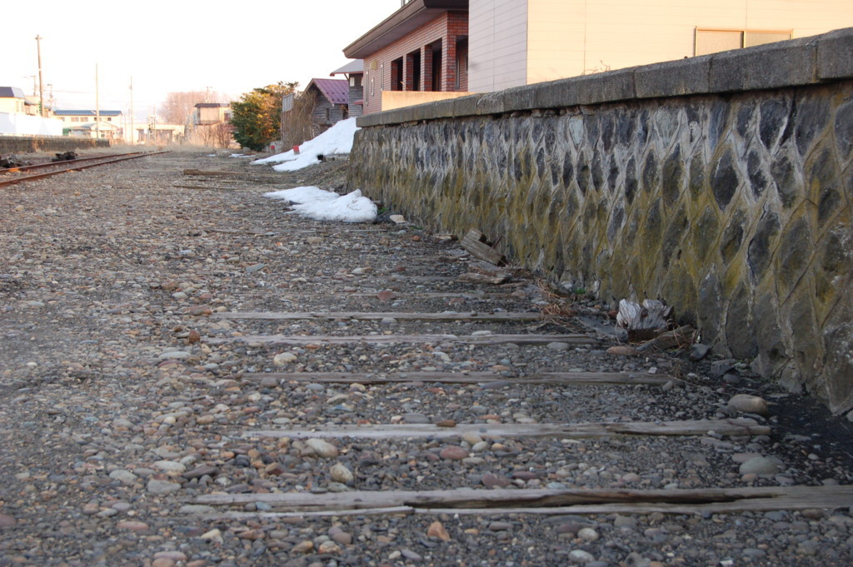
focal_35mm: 60
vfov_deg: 22.6
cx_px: 426
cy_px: 284
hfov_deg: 33.4
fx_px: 1420
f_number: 8
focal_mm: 40
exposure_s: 1/60
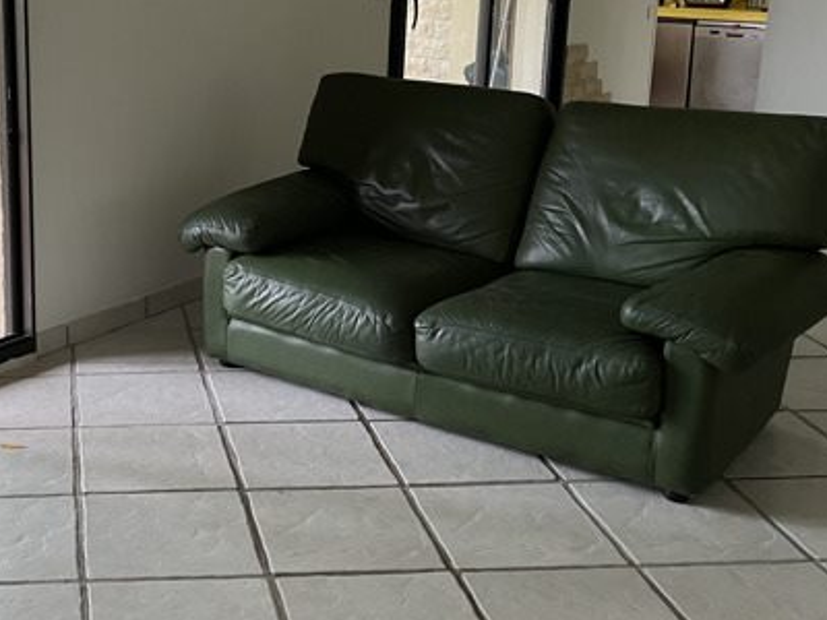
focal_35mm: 52
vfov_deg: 27.8
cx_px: 145
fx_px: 1242
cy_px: 203
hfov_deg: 35.4
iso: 125
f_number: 1.6
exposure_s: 1/50
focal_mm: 5.1
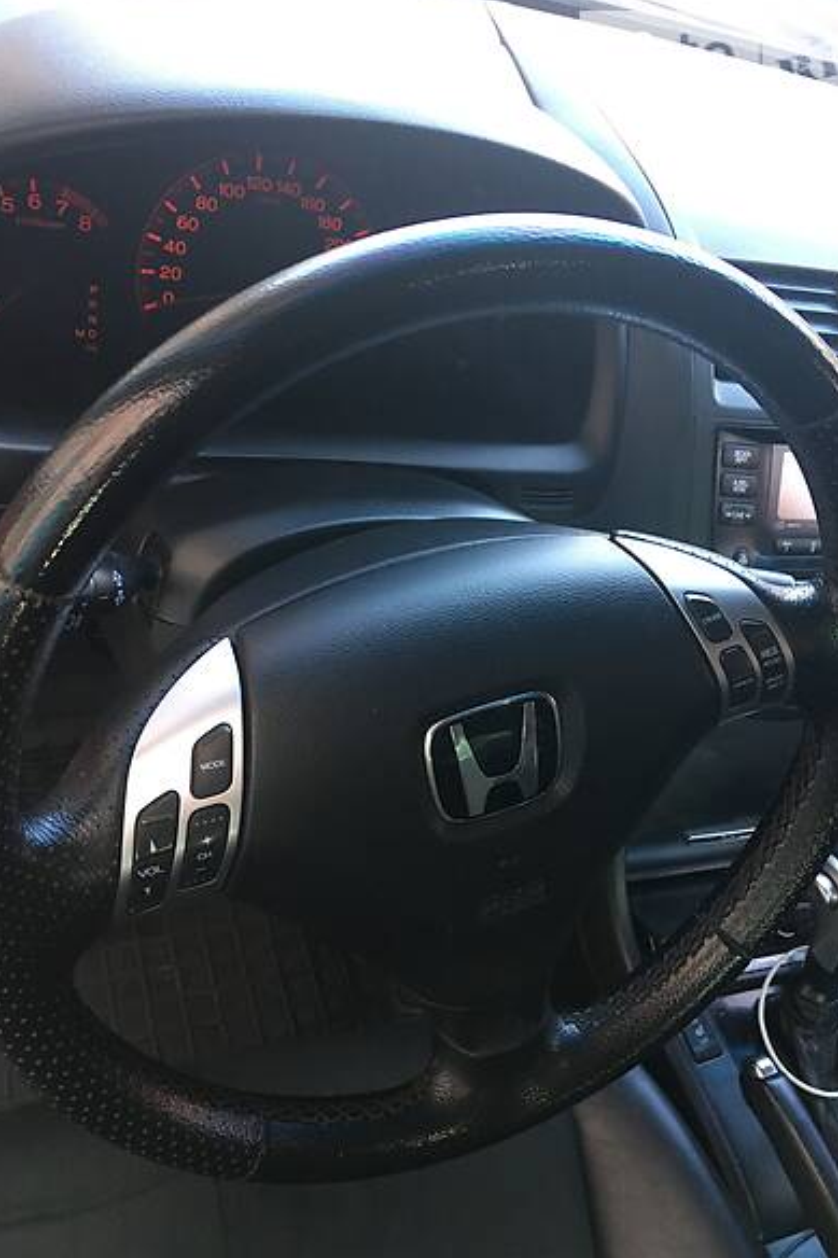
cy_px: 631
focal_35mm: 31
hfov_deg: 42.3
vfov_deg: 60.3
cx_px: 437
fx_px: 1083
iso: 100
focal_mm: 4.2
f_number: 2.2
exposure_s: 1/17
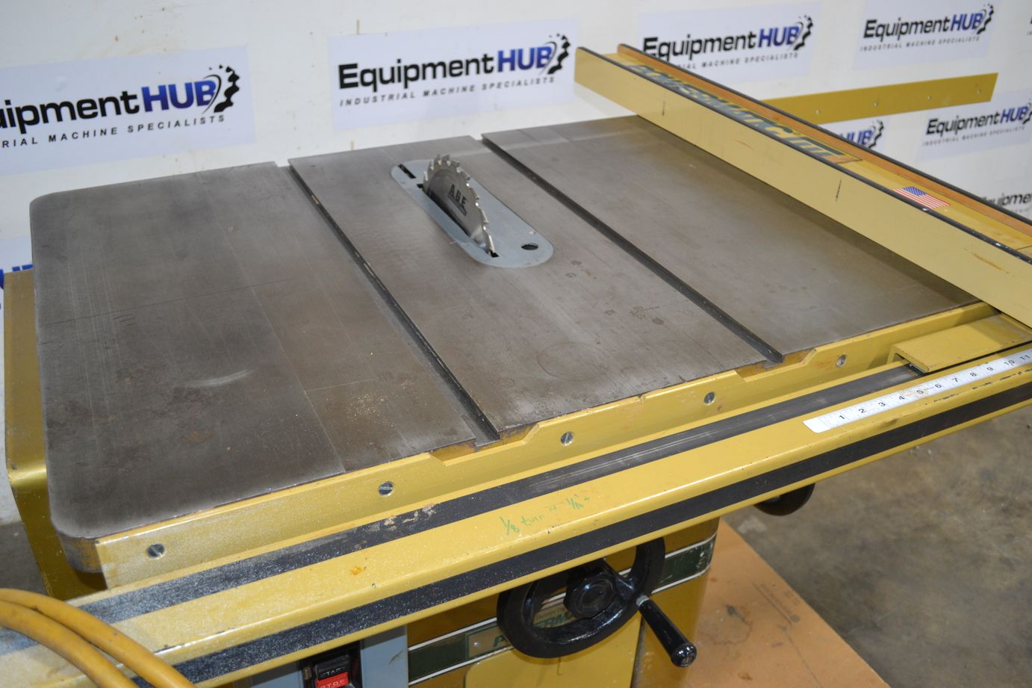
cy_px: 344
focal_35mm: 30
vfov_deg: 43.6
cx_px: 516
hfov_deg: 61.9
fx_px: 860
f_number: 3.8
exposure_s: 1/60
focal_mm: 20
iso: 800
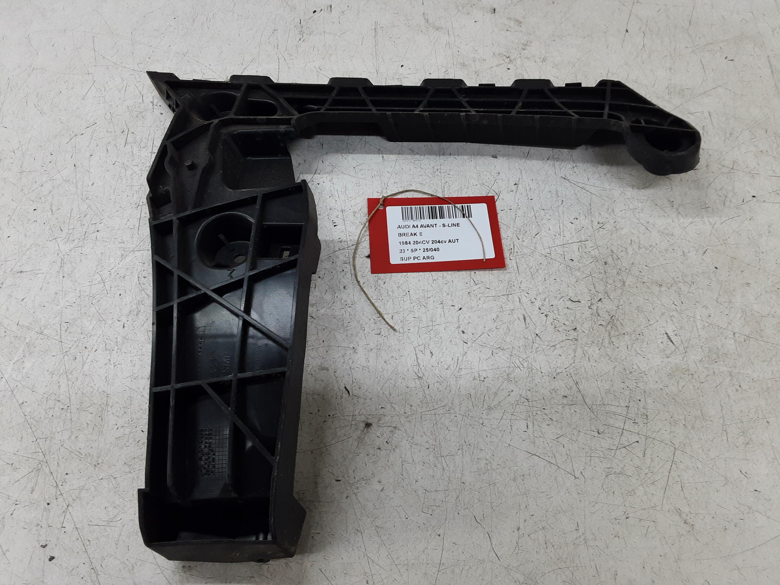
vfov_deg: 51.4
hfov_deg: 65.3
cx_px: 390
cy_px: 292
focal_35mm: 27
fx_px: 608
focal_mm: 2.91
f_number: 1.9
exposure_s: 1/50
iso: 64
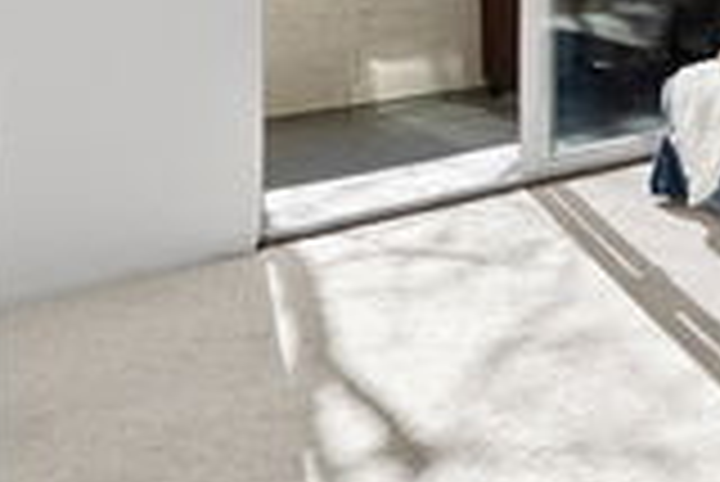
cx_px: 990
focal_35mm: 48
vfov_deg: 24.2
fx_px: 961
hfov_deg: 30.2
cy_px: -167
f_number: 8
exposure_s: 1/400
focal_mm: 16
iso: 2000
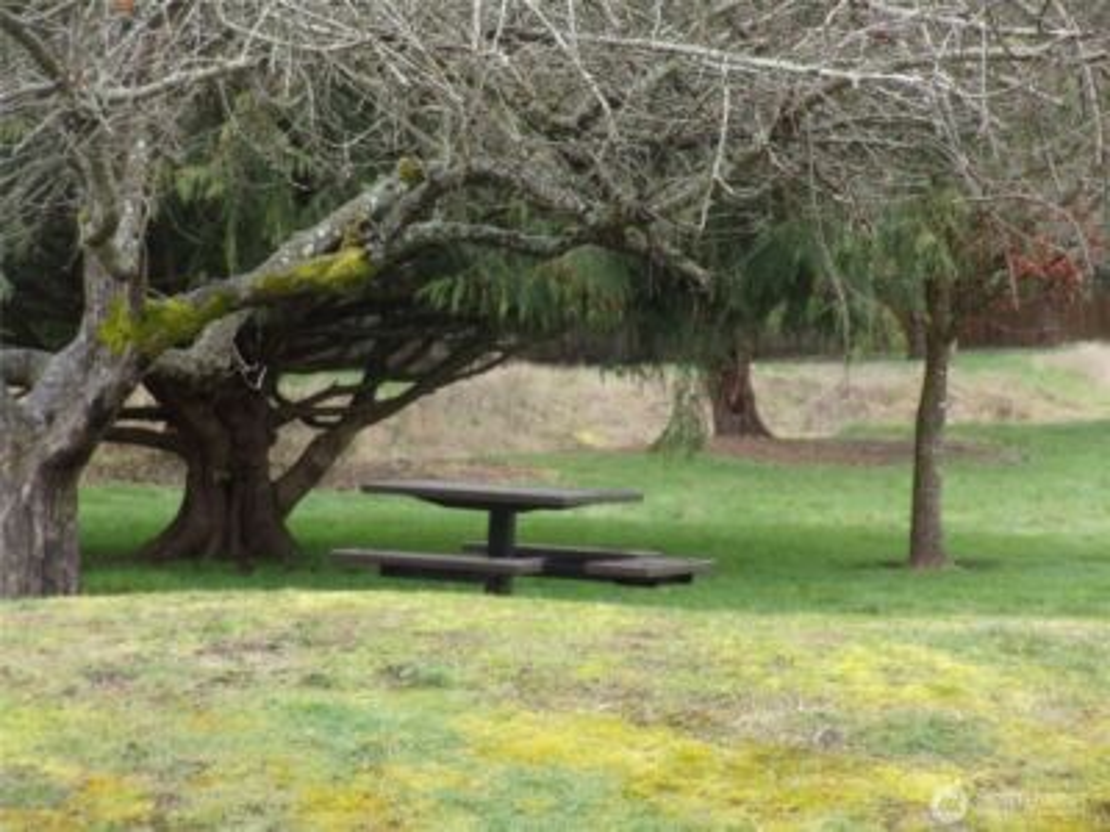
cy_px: 416
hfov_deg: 13.9
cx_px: 555
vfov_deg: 10.4
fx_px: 4553
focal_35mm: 142
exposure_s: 1/60
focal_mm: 25.5
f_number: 6.3
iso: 130
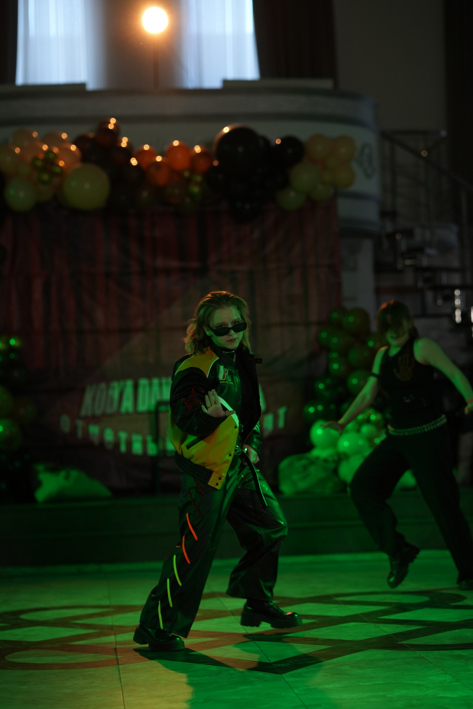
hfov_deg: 16.1
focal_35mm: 85
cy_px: 354
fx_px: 1675
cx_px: 236
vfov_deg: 23.9
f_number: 2.2
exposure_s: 1/400
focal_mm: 85
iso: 800
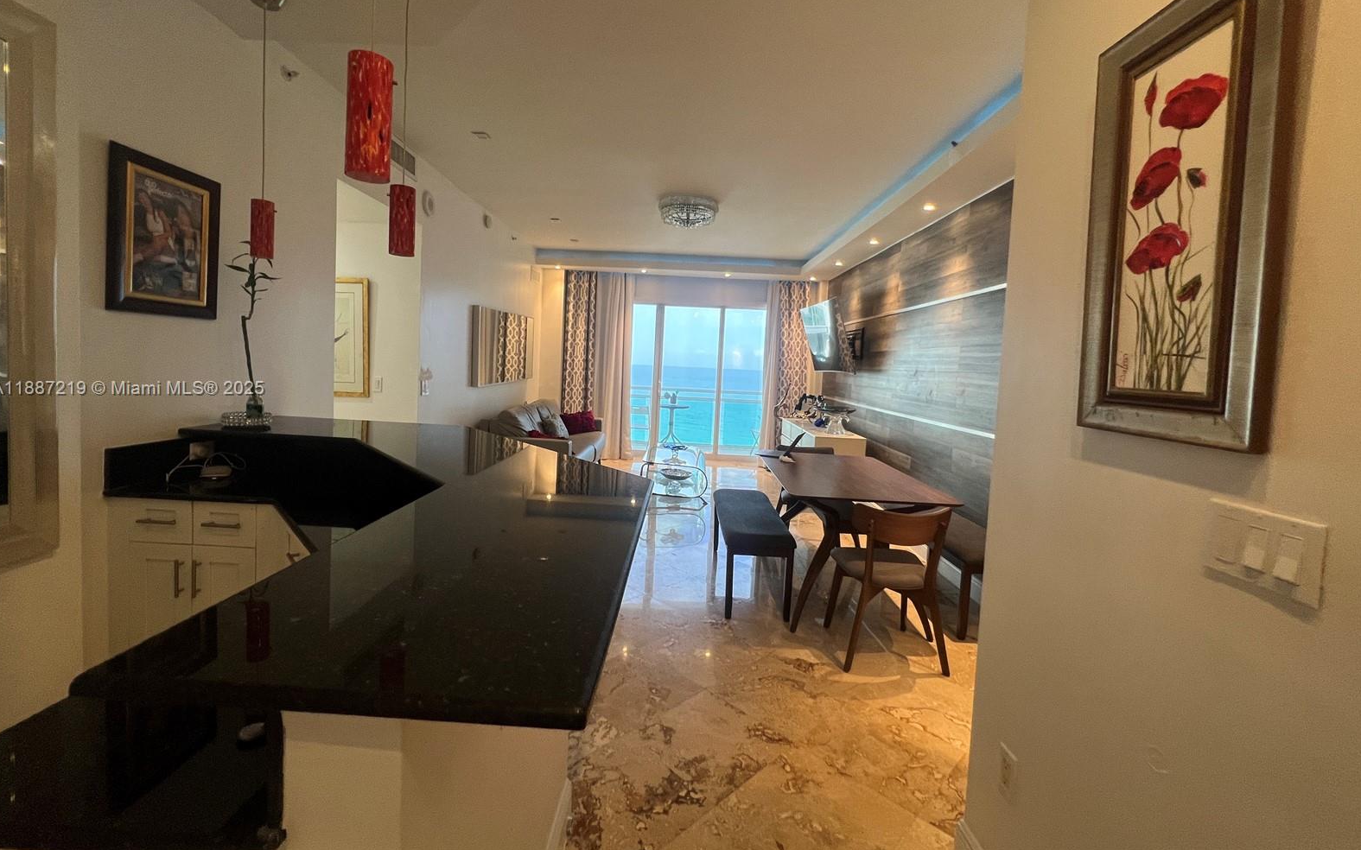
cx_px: 679
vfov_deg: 78.5
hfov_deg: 105.3
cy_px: 390
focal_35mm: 14
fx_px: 519
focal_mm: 1.57
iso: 160
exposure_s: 1/120
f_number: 1.8
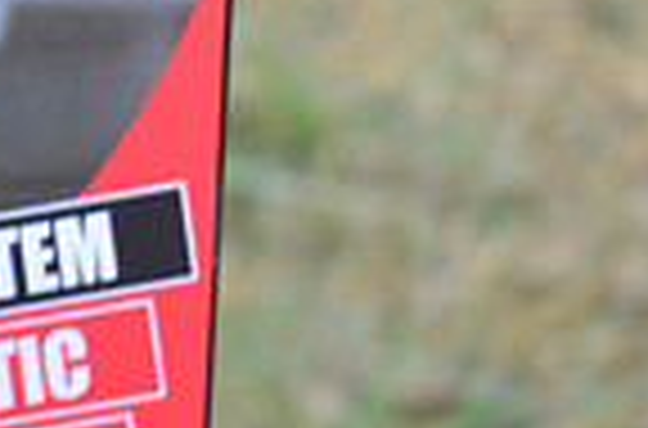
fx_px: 8231
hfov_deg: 4.4
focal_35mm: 459
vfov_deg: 3.0
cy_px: -209
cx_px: -639
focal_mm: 55
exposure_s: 1/80
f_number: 5.6
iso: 160
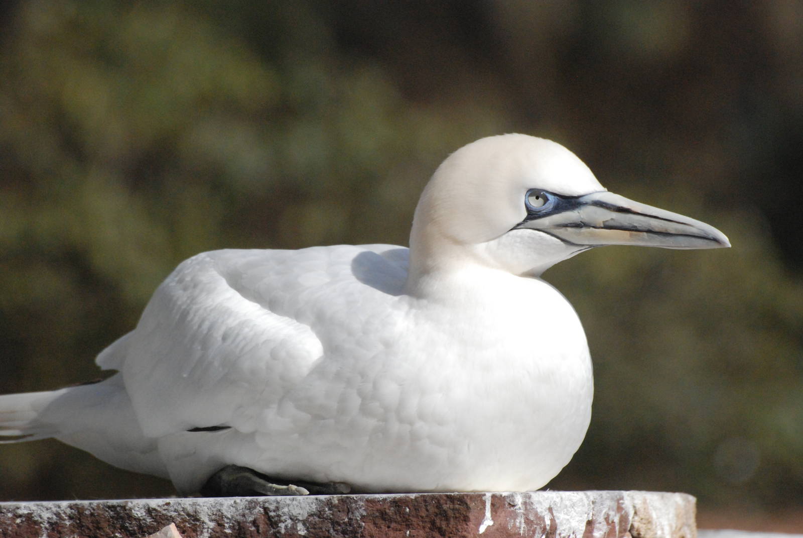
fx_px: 10049
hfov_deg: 4.6
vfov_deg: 3.1
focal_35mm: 450
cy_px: 269
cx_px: 402
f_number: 9
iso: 1600
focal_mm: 300
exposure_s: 1/4000
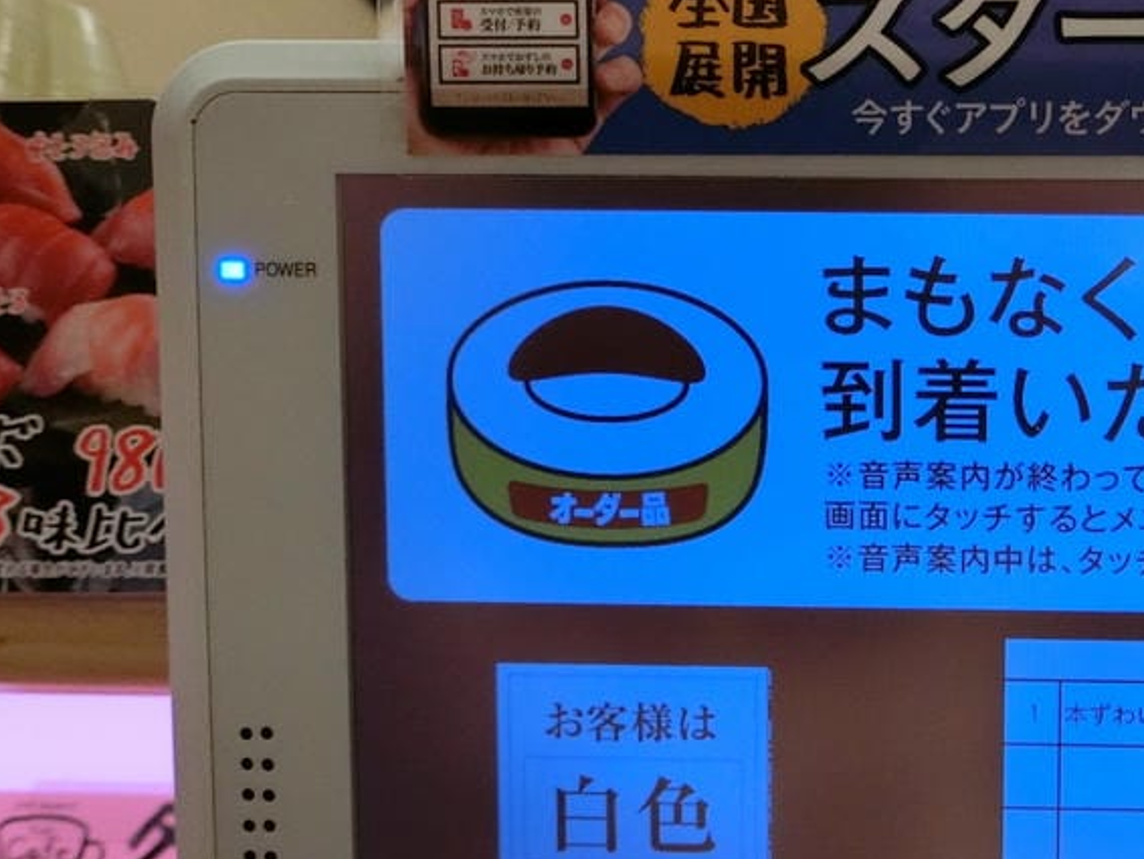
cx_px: 1108
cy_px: 485
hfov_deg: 33.5
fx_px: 1752
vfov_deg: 27.5
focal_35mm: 53
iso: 250
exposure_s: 1/125
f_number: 2.8
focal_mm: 5.4
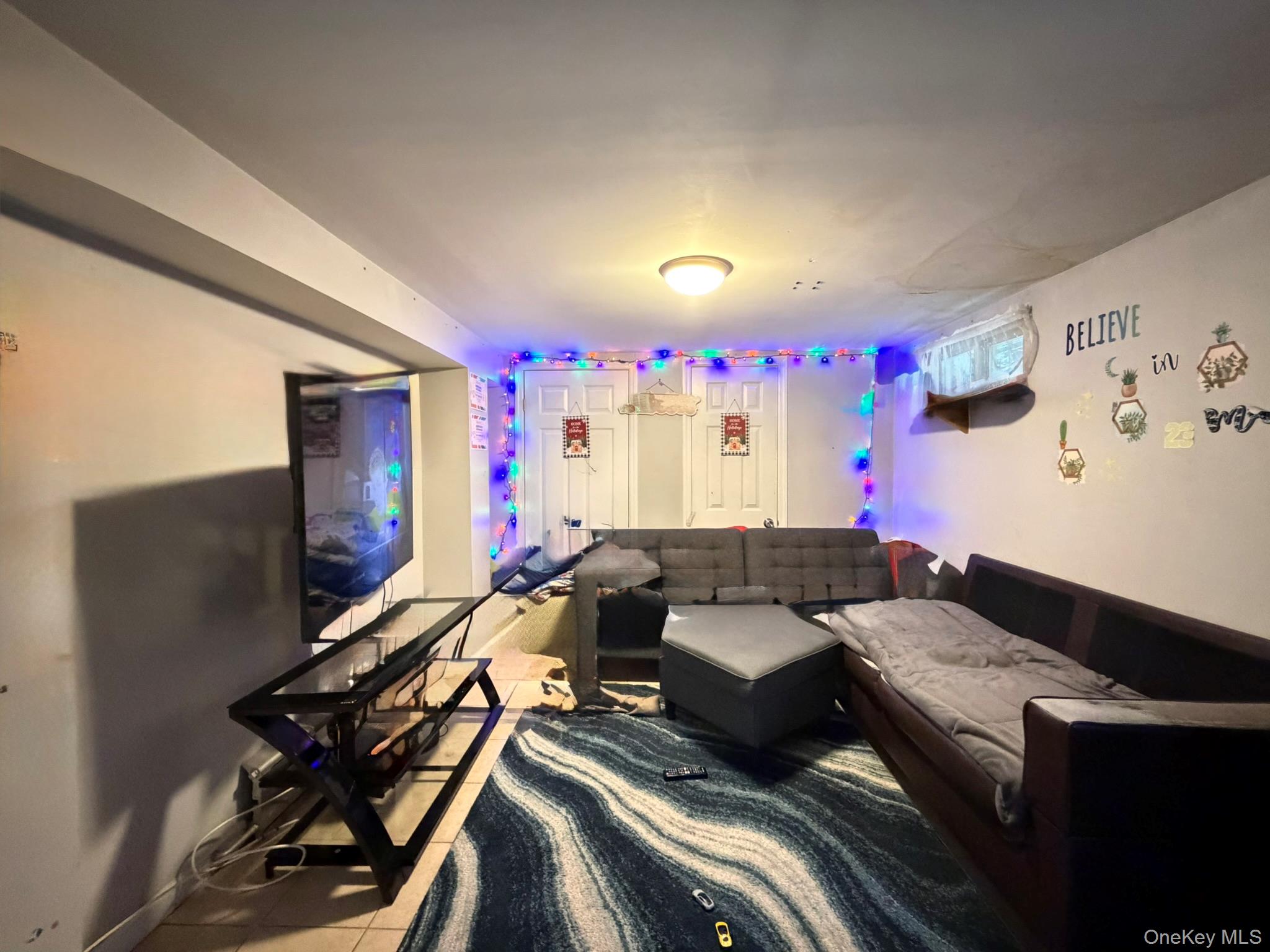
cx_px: 635
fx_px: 514
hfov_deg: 102.1
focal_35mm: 14
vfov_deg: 85.7
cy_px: 476
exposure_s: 1/30
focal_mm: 2.22
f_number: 2.2
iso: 1600
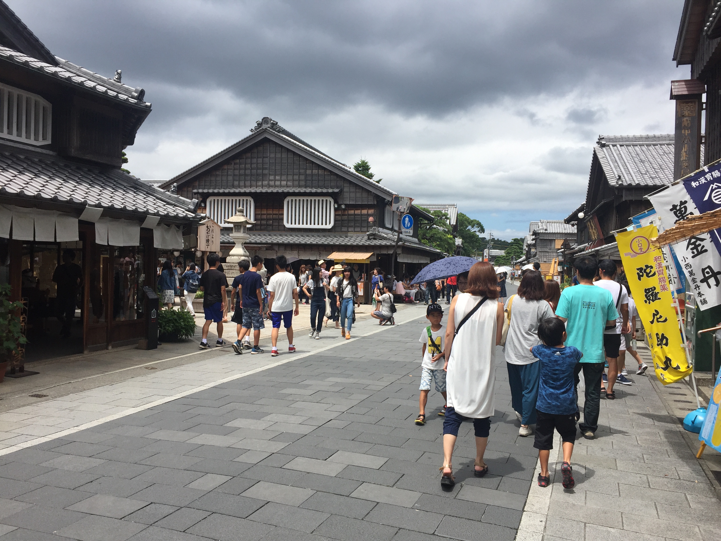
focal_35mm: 29
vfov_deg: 48.2
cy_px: 270
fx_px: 604
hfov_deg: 61.7
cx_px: 360
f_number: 2.2
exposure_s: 1/3049
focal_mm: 4.15
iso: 32
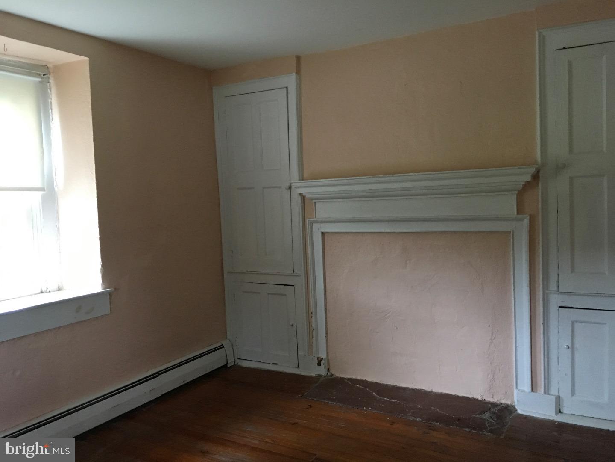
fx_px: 515
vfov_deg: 48.2
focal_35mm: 29
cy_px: 231
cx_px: 308
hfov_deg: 61.7
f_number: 2.2
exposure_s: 1/30
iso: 160
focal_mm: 4.15
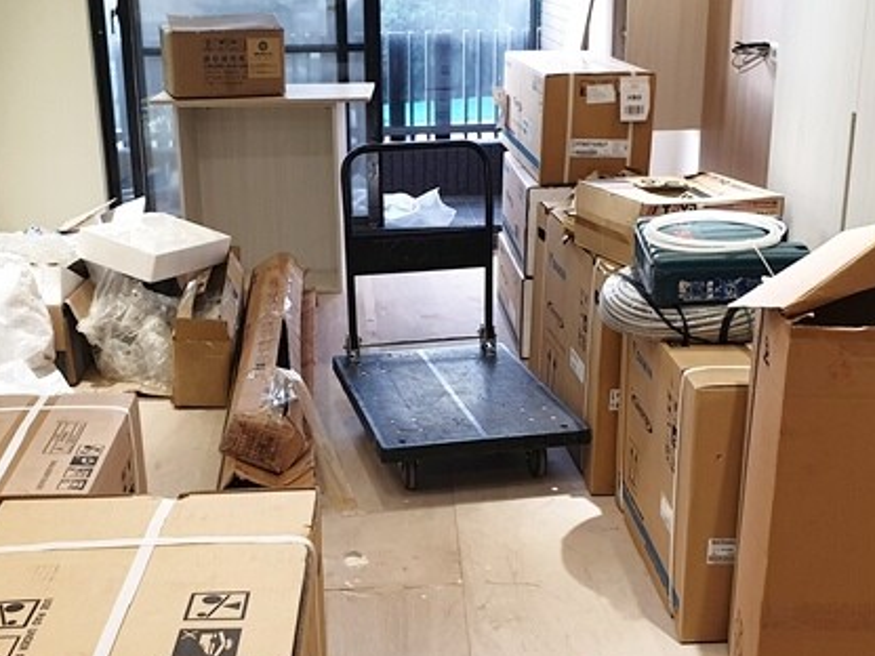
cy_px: 442
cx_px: 391
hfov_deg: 38.1
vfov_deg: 28.9
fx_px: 1264
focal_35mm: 50
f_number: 2.4
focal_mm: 4.3
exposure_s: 1/60
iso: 160
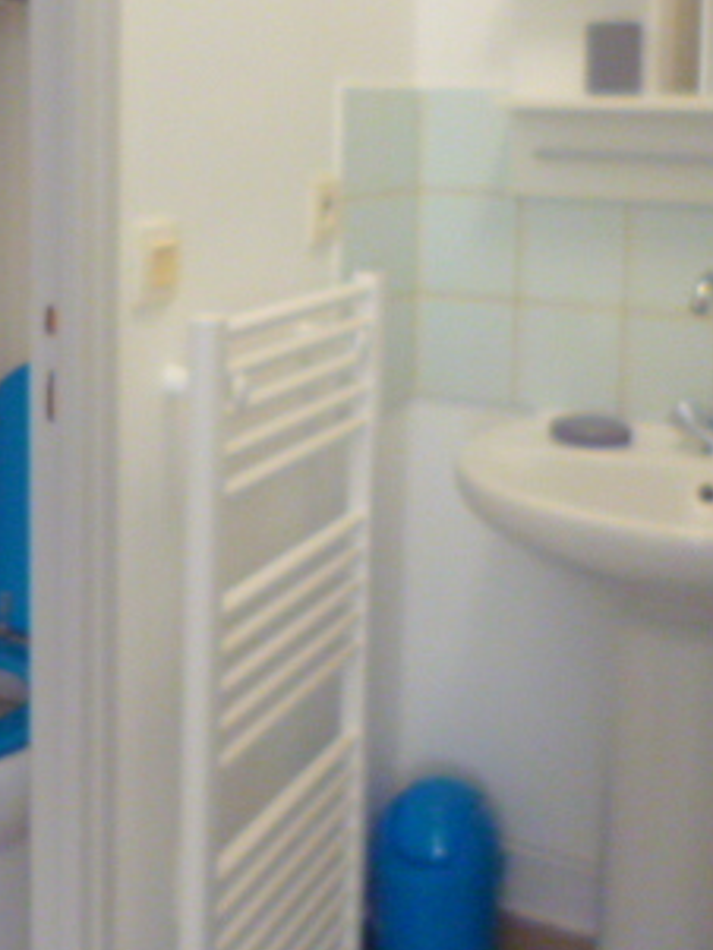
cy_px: 218
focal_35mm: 51
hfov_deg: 28.2
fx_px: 1400
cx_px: 196
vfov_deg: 36.4
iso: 250
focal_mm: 4.3
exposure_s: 1/60
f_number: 2.5
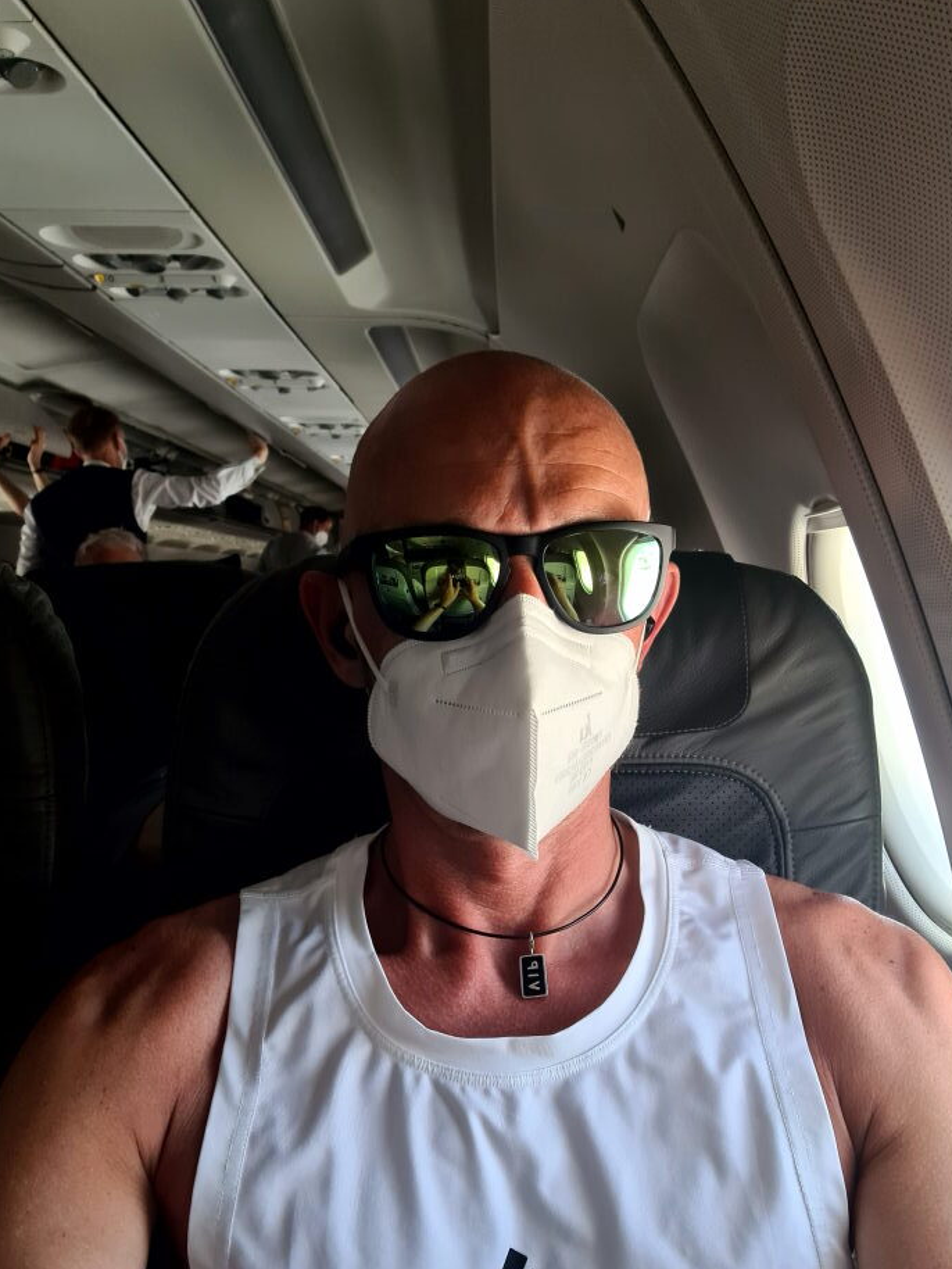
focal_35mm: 28
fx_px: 1026
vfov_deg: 63.3
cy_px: 693
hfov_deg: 49.7
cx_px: 504
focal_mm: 3.8
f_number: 2.2
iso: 50
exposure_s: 1/101
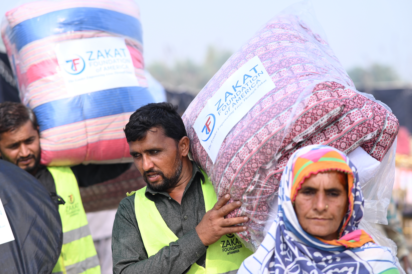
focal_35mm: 85
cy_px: 137
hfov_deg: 23.9
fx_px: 972
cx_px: 206
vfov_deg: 16.0
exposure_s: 1/1250
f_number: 2.5
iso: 160
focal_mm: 85
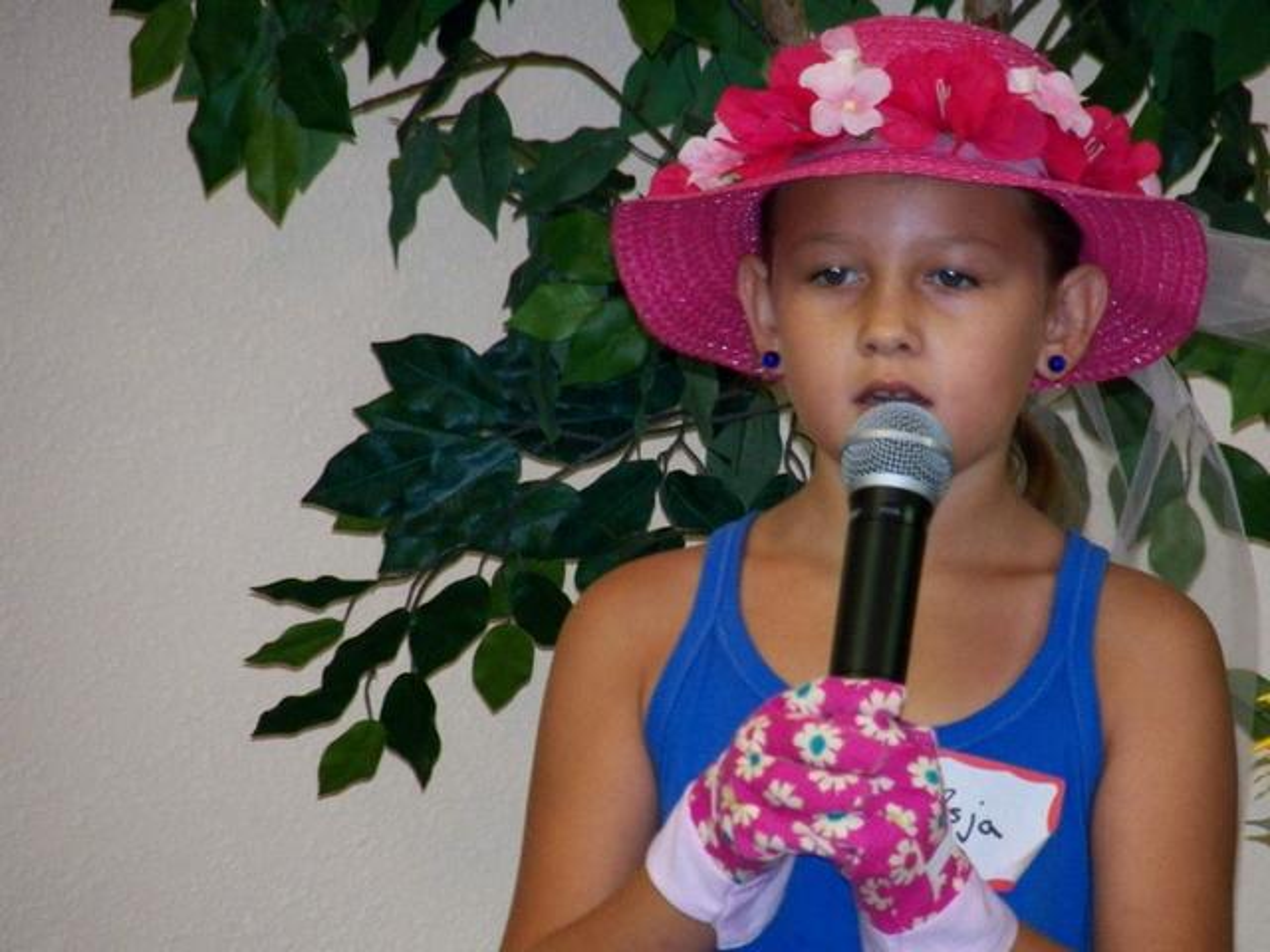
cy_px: 476
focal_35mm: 521
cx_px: 635
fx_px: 19115
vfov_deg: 2.9
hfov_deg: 3.8
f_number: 4.5
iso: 640
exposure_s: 1/80
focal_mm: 93.4
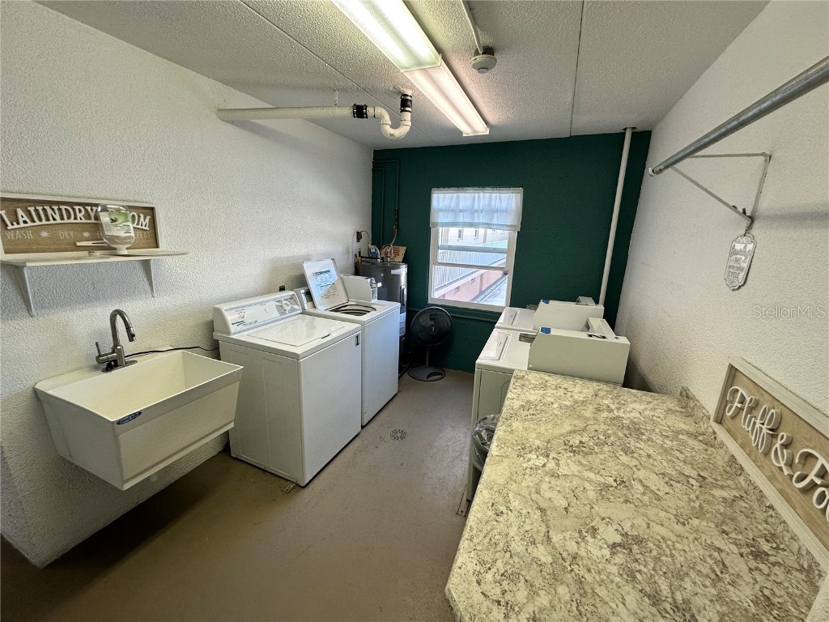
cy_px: 311
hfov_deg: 102.1
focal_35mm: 14
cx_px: 414
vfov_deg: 85.7
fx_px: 335
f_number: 2.2
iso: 100
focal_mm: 2.22
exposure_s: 1/120
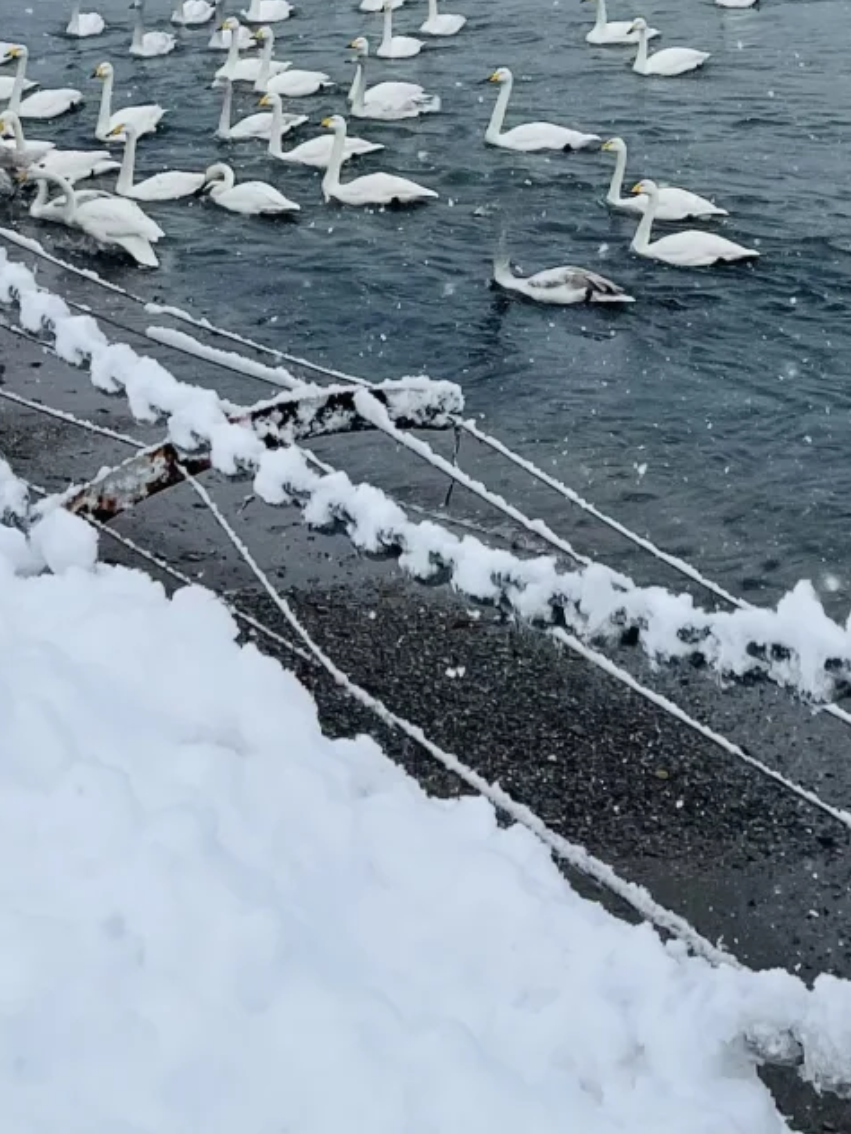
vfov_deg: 31.6
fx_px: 1868
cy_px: 43
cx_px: 436
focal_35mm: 57
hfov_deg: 25.7
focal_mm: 5.1
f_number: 1.6
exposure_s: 1/1795
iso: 32
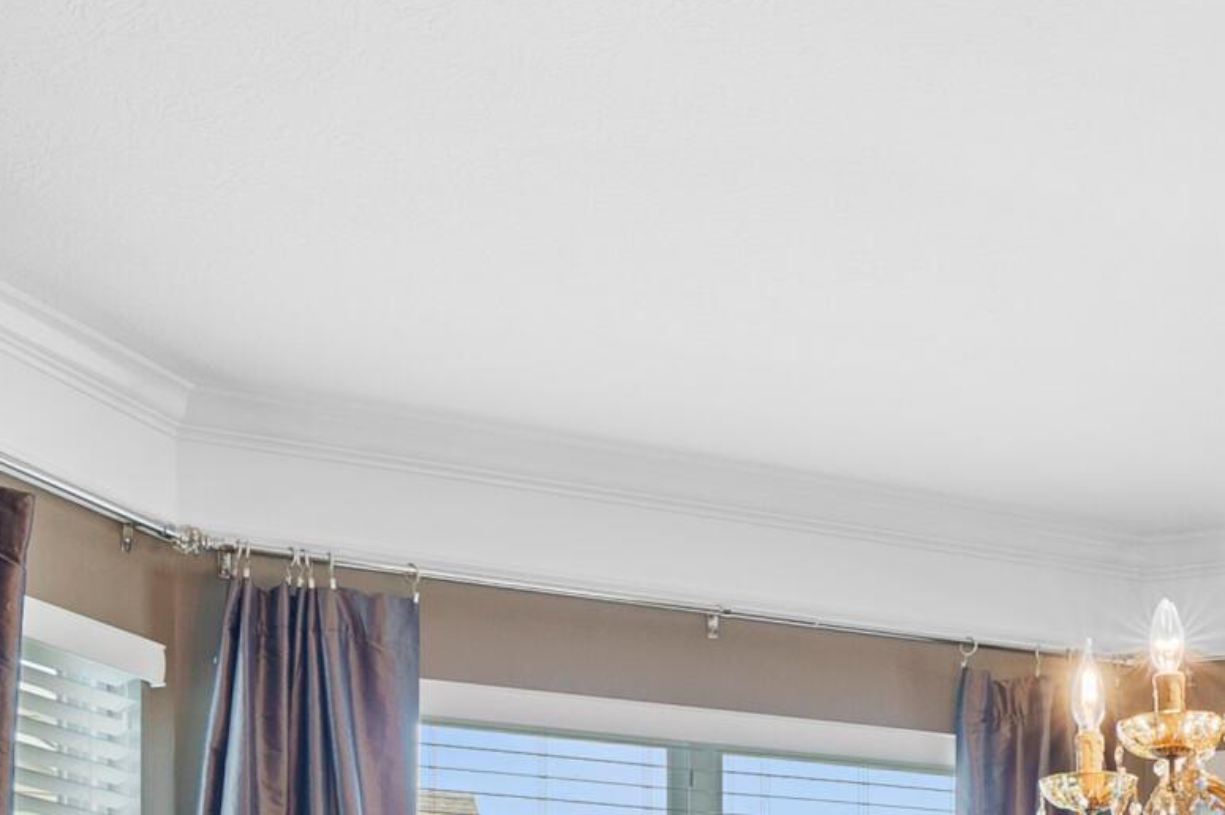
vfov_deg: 19.1
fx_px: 2109
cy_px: 1234
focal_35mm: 62
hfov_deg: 31.1
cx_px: 1070
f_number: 9
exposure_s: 1/6
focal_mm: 16
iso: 640
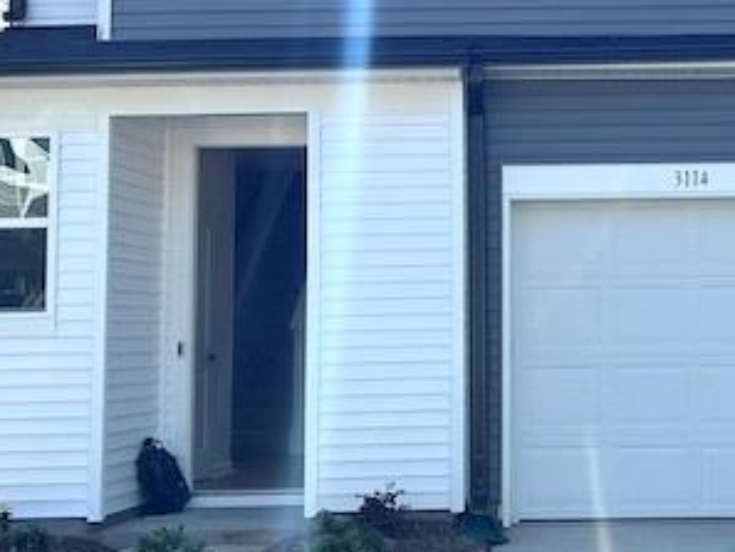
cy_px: 201
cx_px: 681
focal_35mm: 70
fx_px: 1487
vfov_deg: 21.0
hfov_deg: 26.7
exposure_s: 1/2165
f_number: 1.5
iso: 50
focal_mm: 5.7
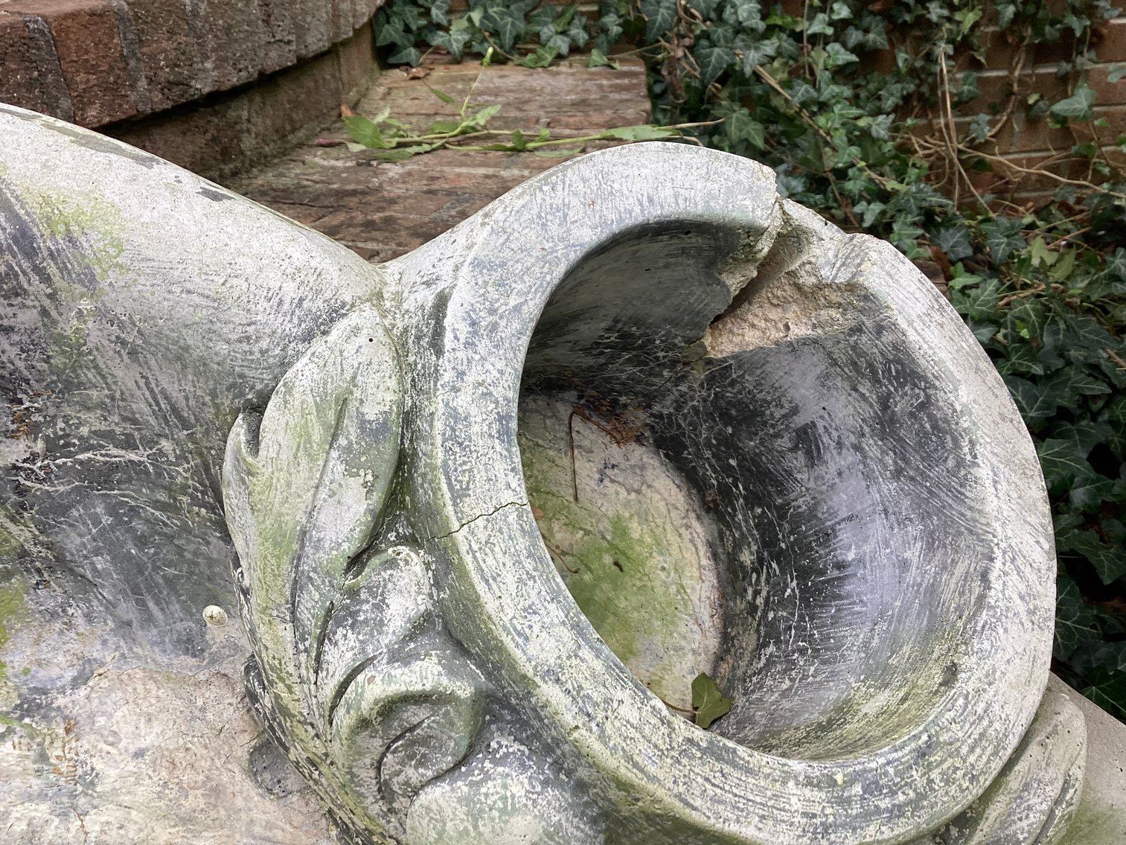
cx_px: 563
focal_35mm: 31
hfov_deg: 58.3
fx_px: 1008
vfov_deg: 45.4
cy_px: 422
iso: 25
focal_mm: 3.3
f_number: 2.4
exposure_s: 1/316
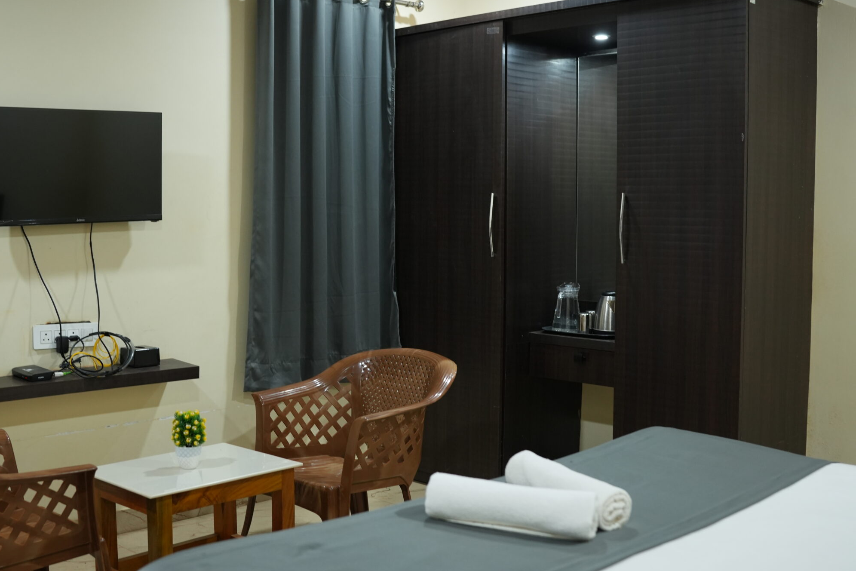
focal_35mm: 45
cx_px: 381
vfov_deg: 29.9
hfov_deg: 43.5
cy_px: 286
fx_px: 1070
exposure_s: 1/200
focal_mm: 35
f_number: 2.5
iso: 1250
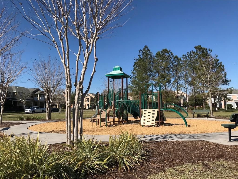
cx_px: 119
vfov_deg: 49.7
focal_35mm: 28
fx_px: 193
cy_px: 90
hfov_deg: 63.4
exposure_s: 1/2907
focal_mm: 3.99
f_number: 1.8
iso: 20
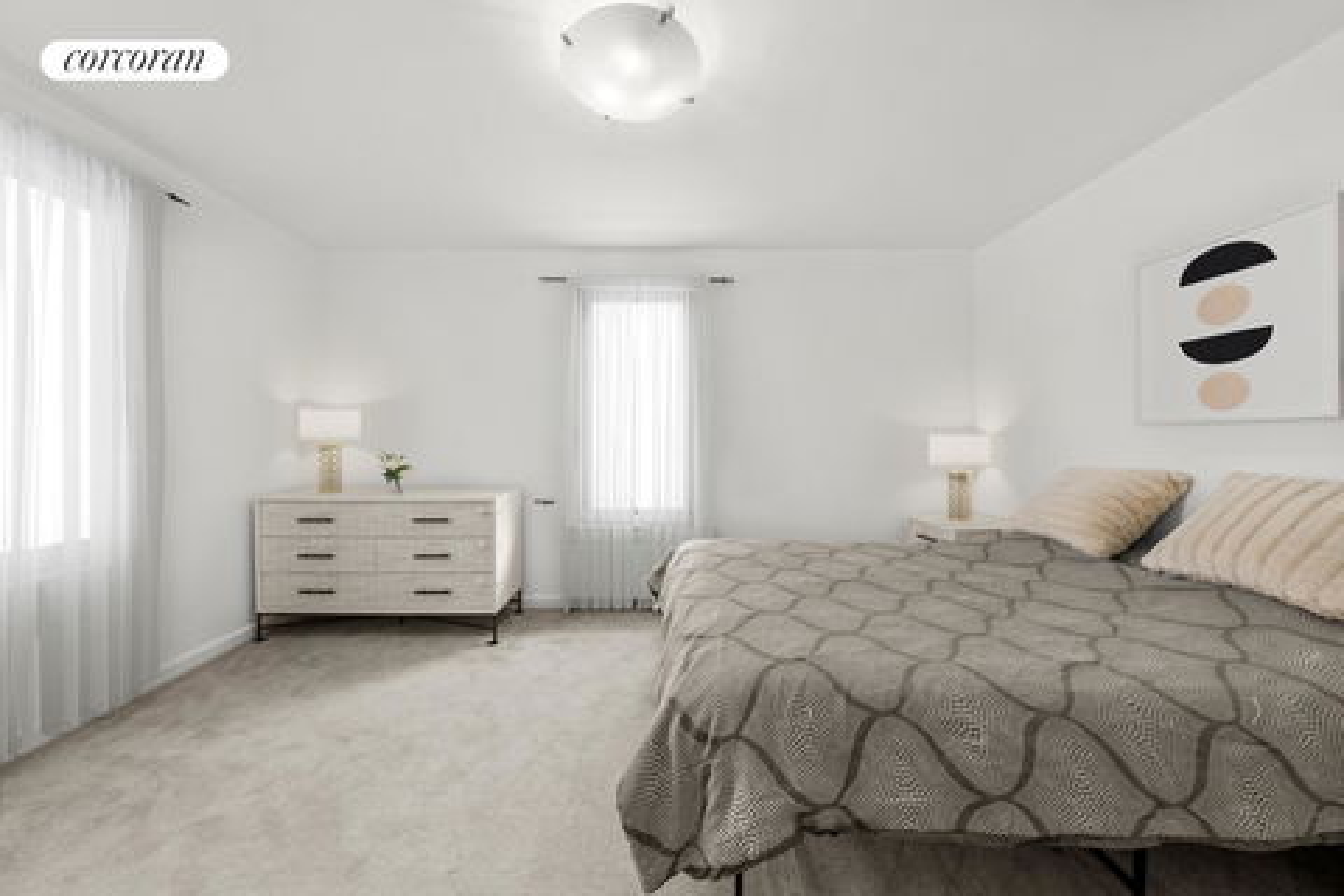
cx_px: 672
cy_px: 448
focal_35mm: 12
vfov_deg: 90.0
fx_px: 448
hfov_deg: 112.6
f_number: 8
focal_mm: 12
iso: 100
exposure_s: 1.3
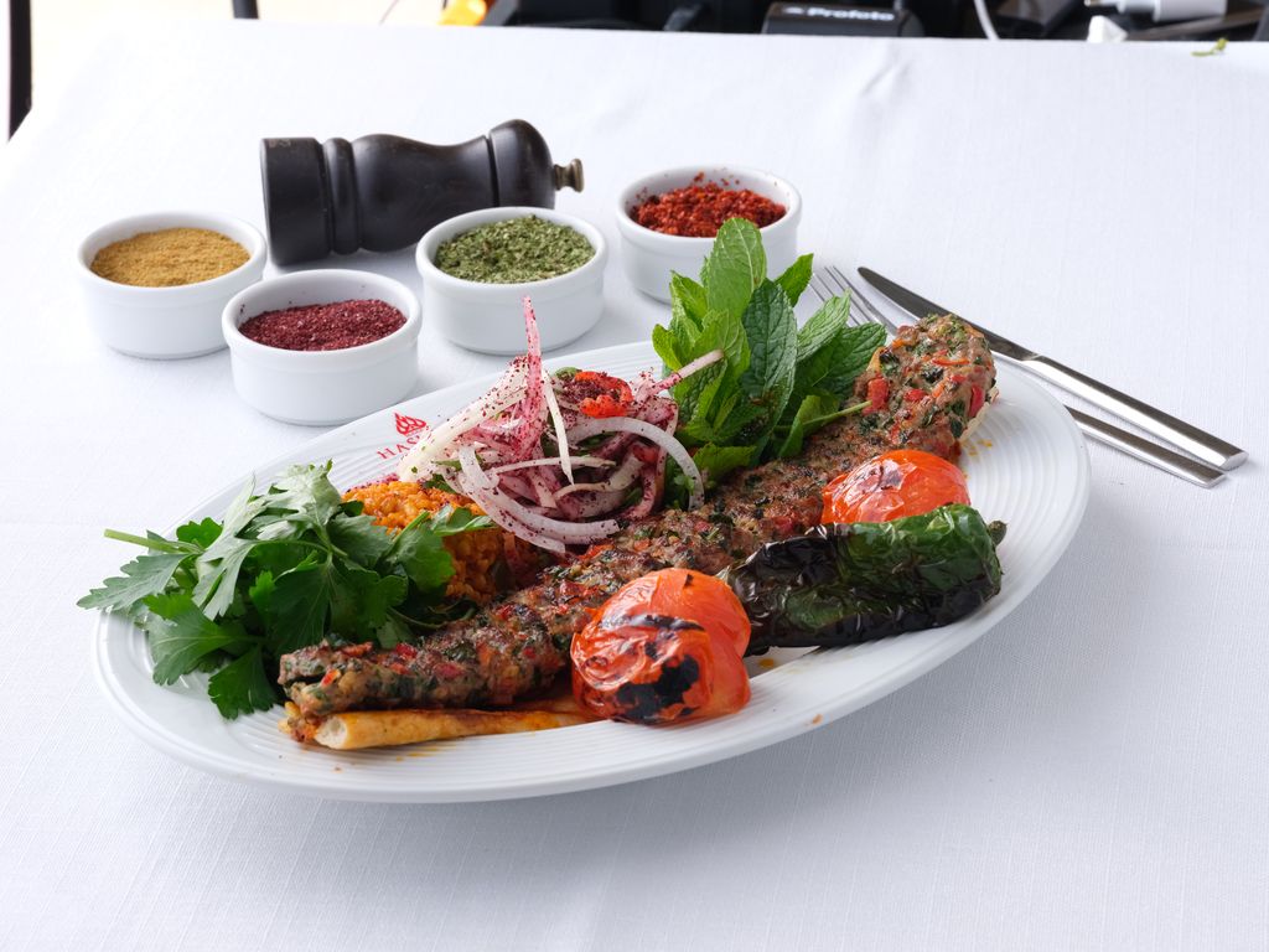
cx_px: 634
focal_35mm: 95
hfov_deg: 20.7
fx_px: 3483
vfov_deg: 15.6
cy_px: 476
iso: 1600
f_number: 18
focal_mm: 120
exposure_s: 1/125
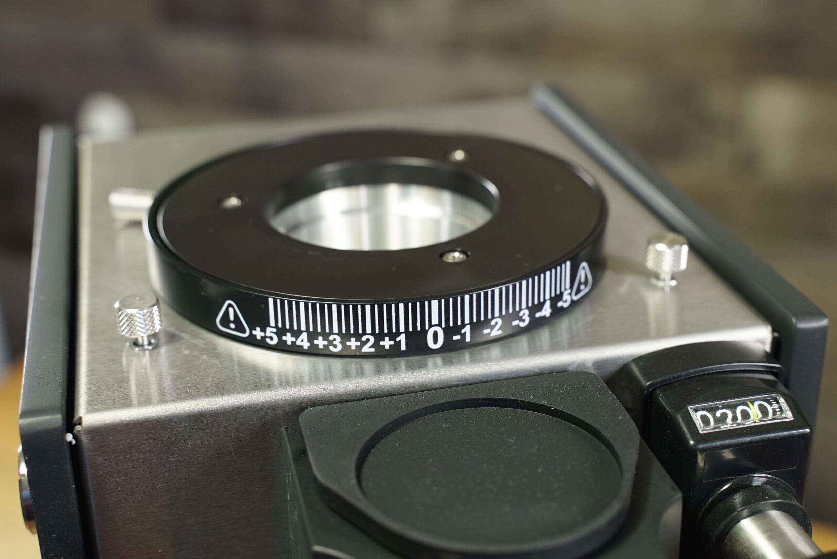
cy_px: 280
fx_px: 1210
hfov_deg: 38.2
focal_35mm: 52
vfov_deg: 26.0
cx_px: 418
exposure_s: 1/125
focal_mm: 52
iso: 1600
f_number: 5.6
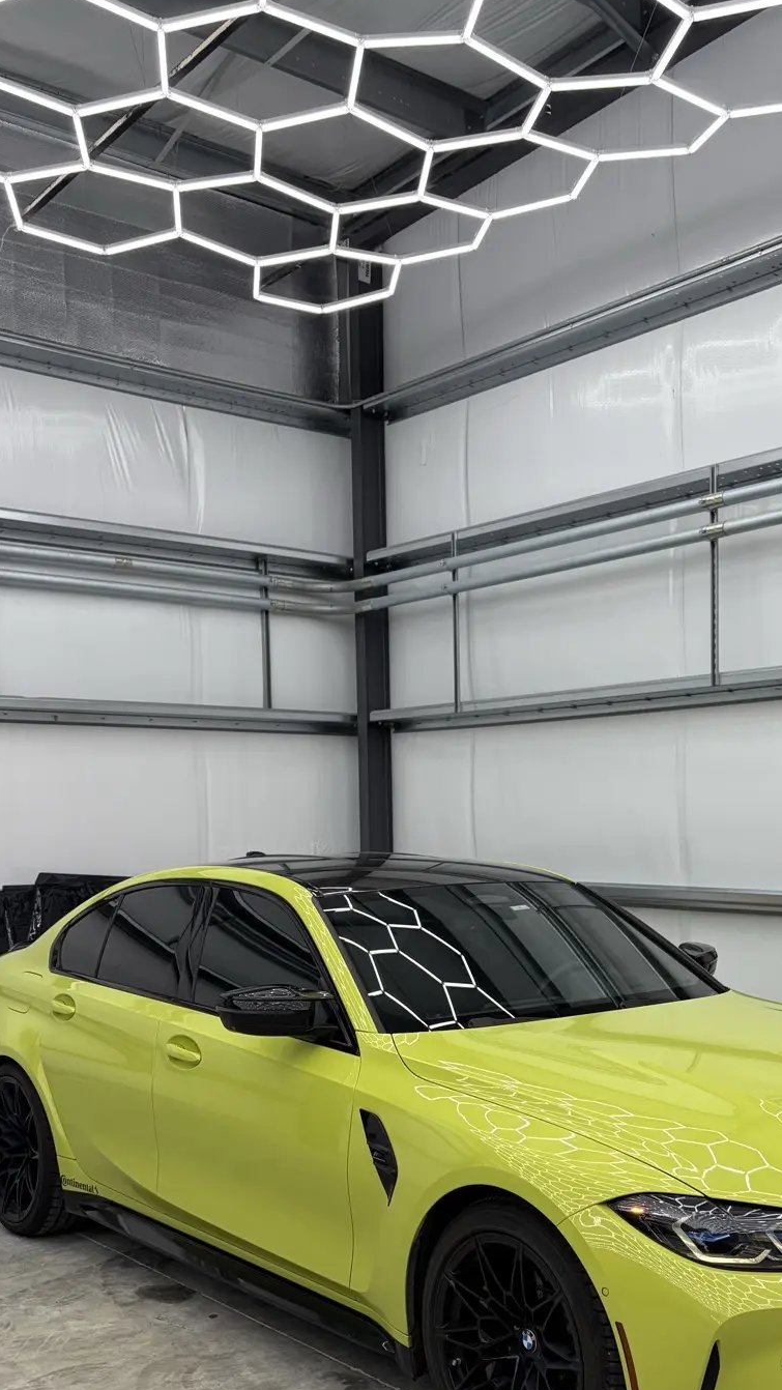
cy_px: 852
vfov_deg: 52.3
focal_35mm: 38
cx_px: 547
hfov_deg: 30.9
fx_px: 1401
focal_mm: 5.96
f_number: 1.6
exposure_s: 1/325
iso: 50
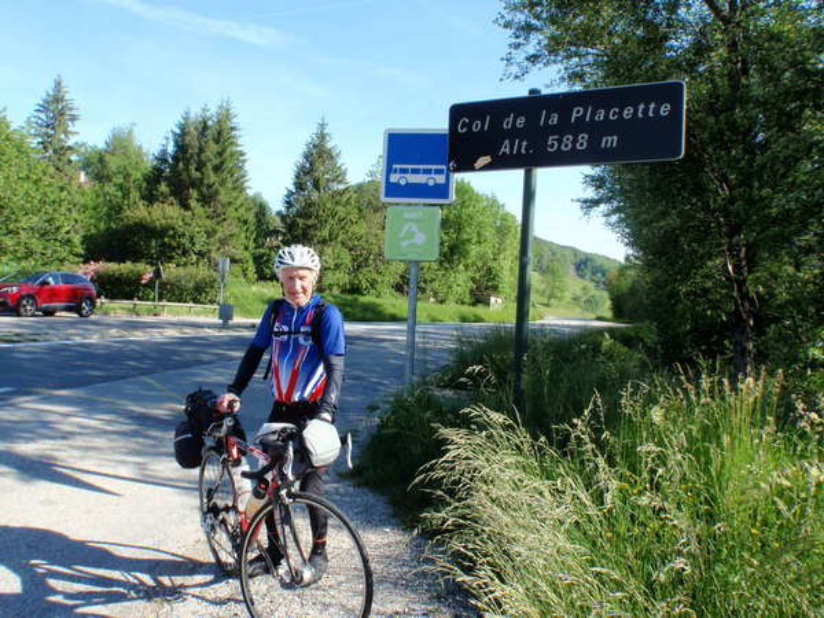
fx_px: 667
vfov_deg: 49.7
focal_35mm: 28
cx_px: 412
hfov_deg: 63.4
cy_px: 309
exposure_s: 1/200
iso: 64
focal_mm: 5
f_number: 4
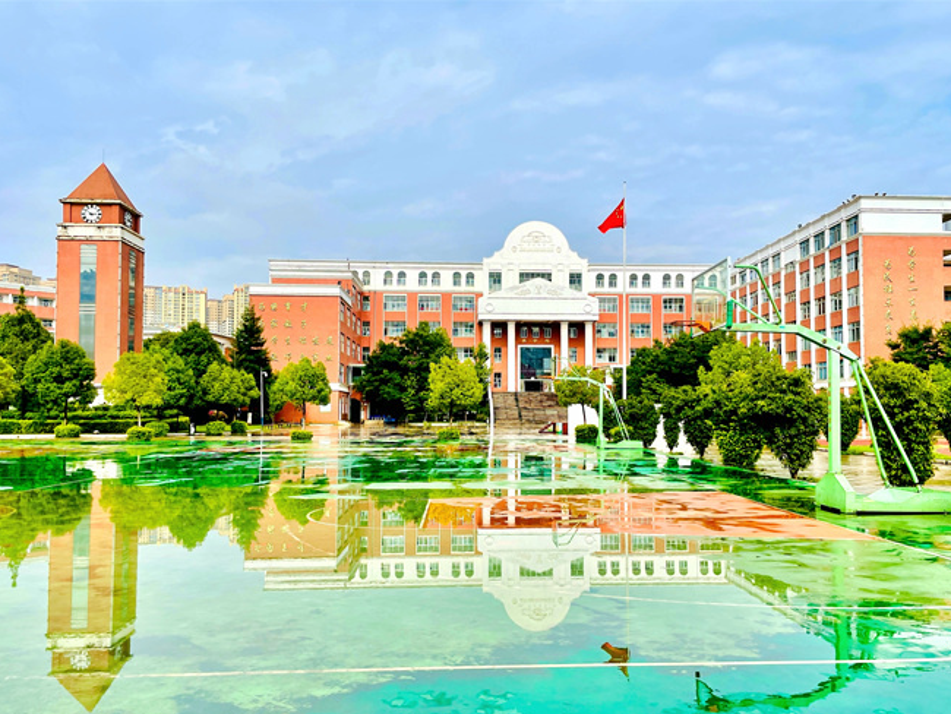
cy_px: 383
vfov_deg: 49.7
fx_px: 770
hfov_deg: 63.4
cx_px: 497
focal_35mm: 28
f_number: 1.6
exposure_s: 1/5000
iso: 32
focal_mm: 4.2
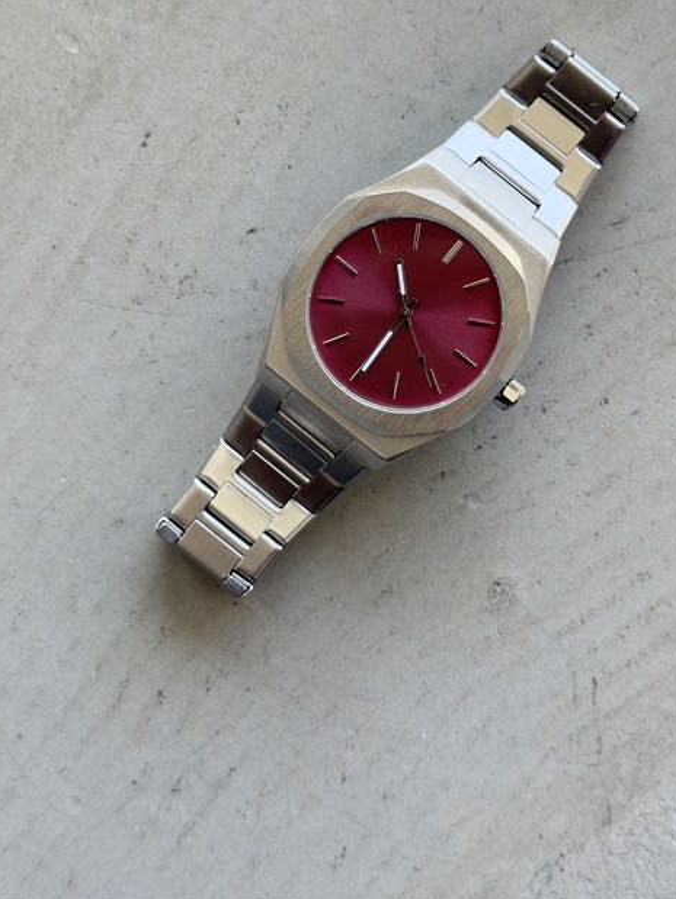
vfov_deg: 31.0
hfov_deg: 23.6
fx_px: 1613
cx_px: 398
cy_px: 322
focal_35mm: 62
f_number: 1.78
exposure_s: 1/236
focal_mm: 6.76
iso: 125
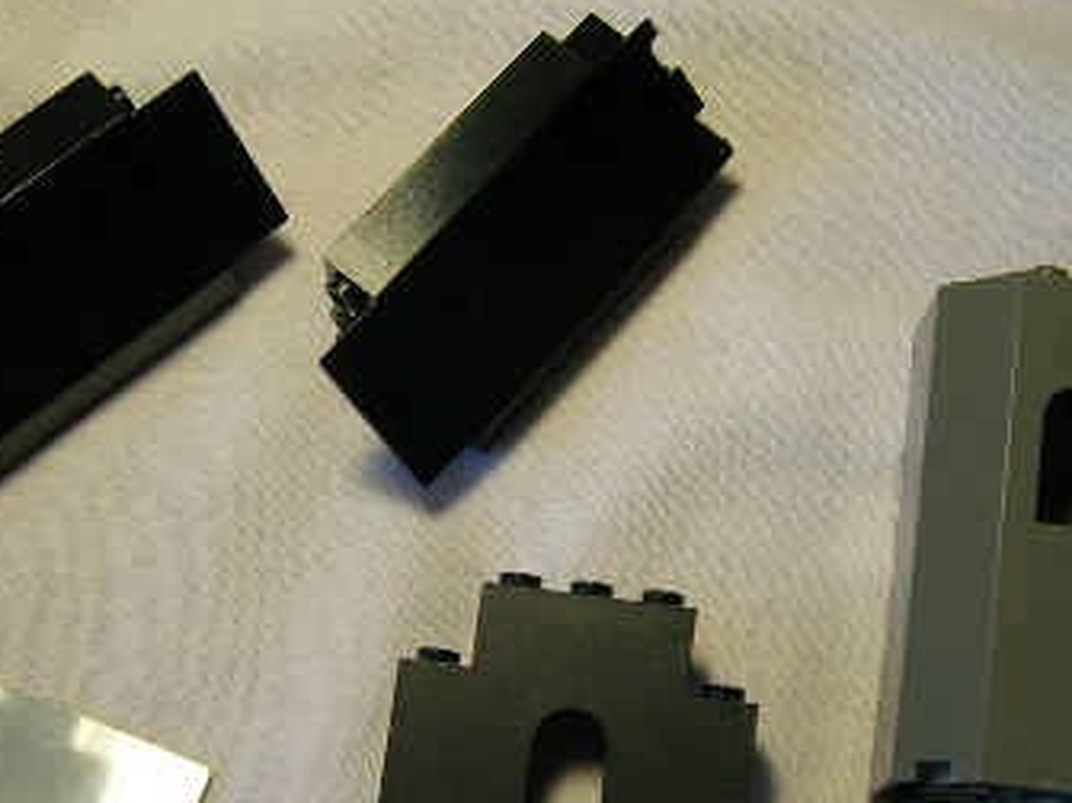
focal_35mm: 65
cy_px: 573
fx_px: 2012
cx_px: 515
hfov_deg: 29.8
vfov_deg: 22.4
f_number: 2.9
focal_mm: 5.7
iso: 50
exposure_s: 1/59.4
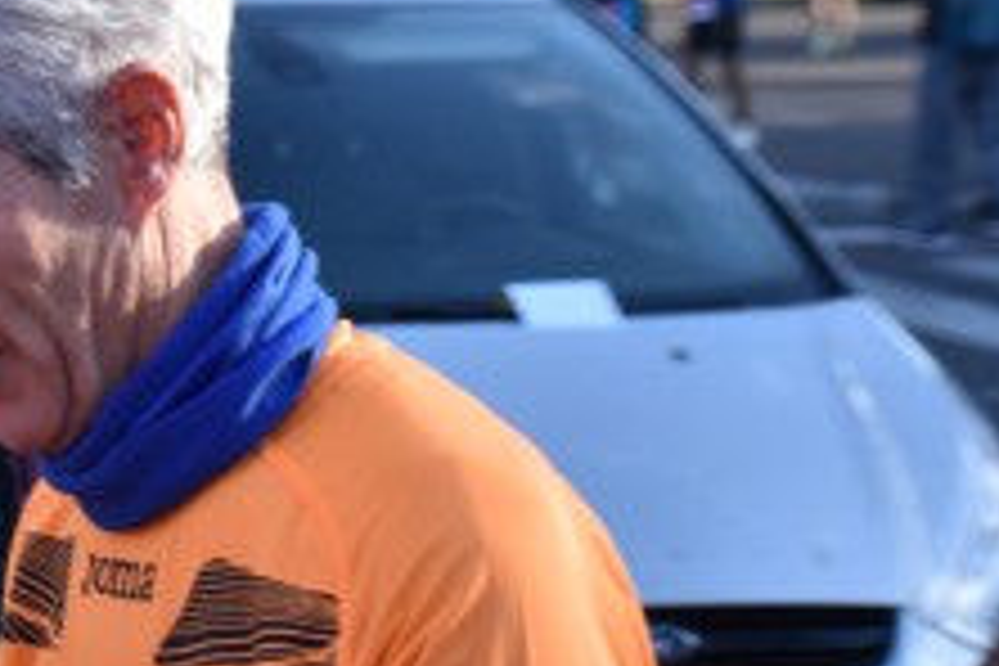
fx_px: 4273
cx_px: -274
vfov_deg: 8.8
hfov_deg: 12.9
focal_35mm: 154
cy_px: -108
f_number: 4.2
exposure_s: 1/800
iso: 500
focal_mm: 38
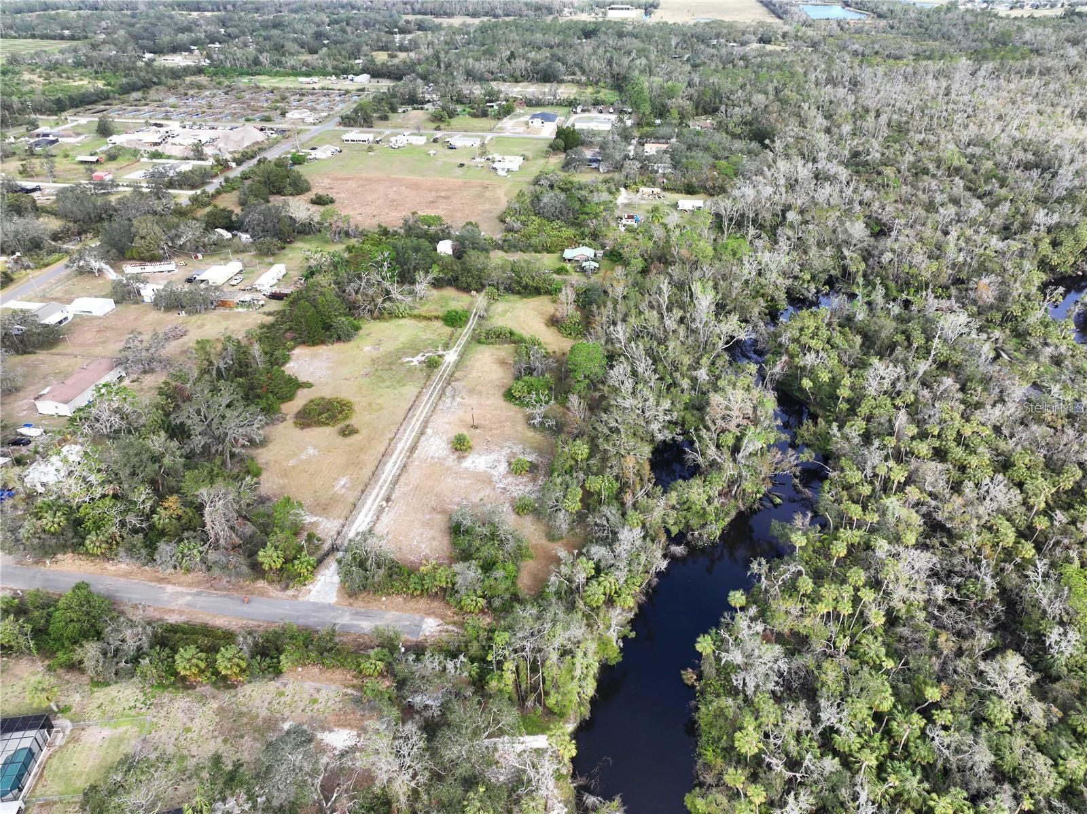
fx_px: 753
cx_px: 544
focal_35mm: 24
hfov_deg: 71.6
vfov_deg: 56.8
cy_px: 407
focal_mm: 12.29
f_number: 3.5
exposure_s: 1/160
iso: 200
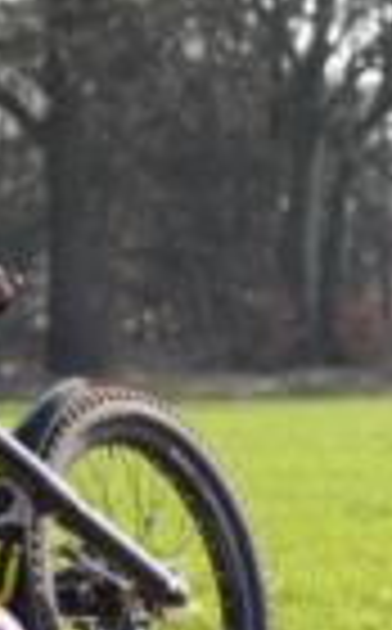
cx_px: 81
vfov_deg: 7.1
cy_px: 745
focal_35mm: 292
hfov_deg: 4.5
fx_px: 5012
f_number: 4.5
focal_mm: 80
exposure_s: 1/800
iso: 250
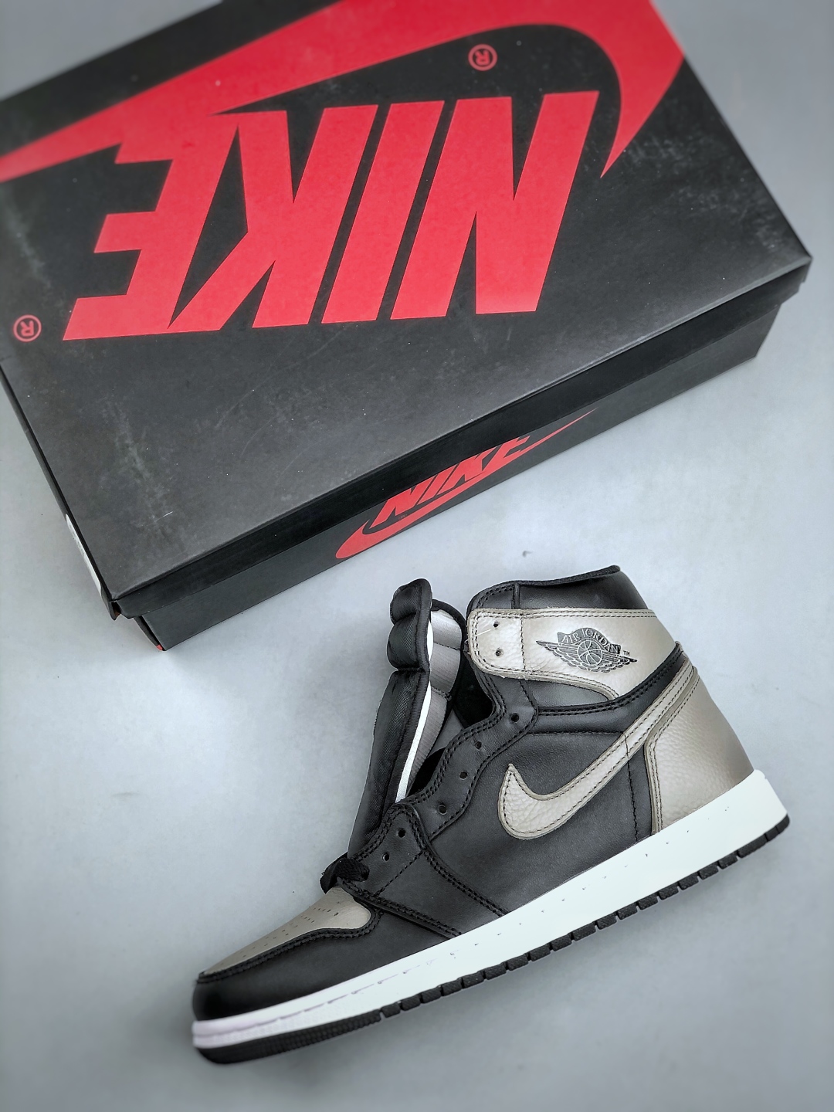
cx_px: 417
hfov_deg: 25.7
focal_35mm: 57
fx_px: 1831
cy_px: 556
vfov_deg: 33.8
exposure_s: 1/33
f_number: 2.8
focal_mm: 6.6
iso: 20
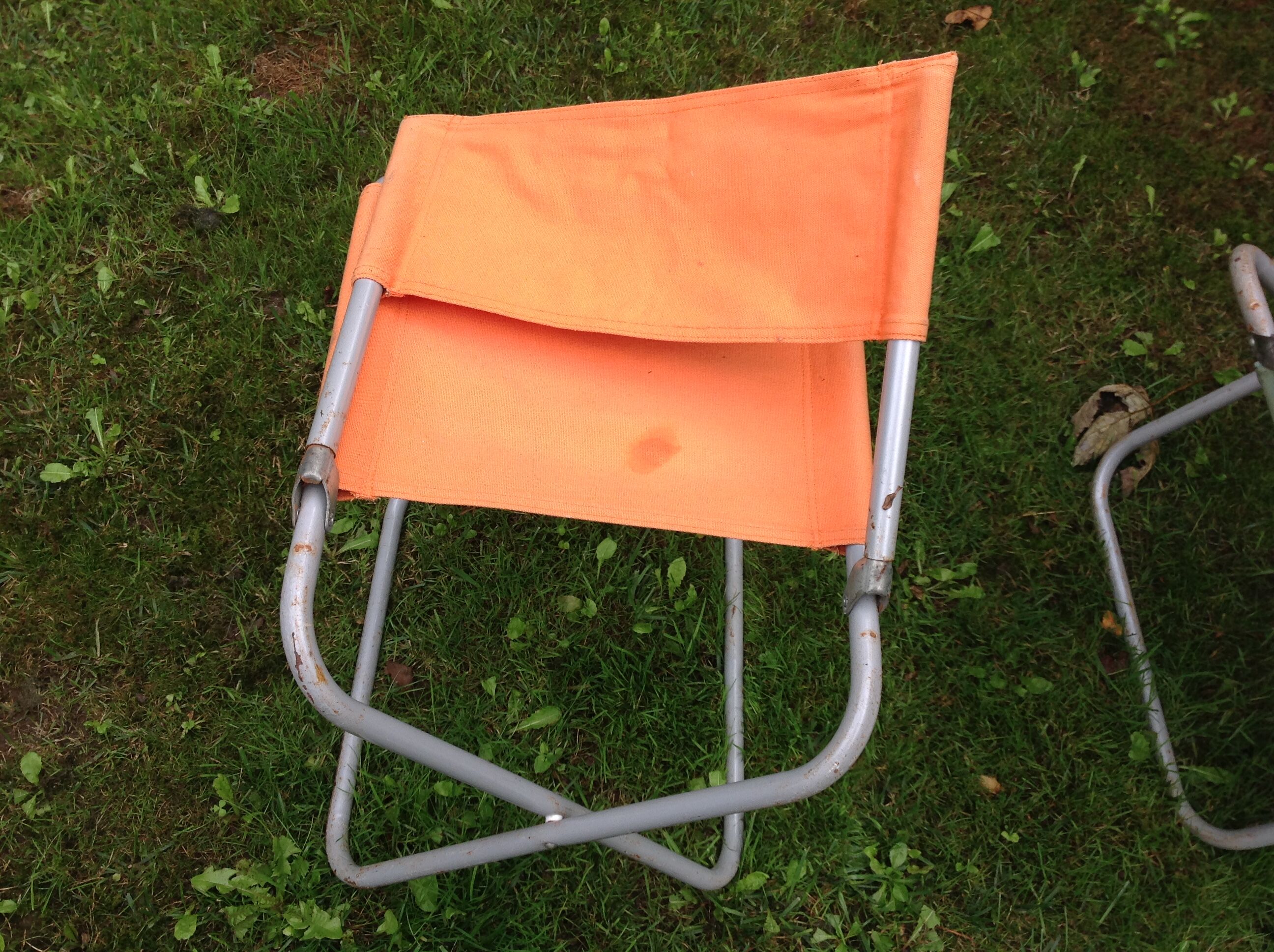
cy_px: 476
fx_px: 1286
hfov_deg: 52.7
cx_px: 637
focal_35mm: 35
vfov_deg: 40.6
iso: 50
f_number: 2.4
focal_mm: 4.28
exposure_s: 1/312
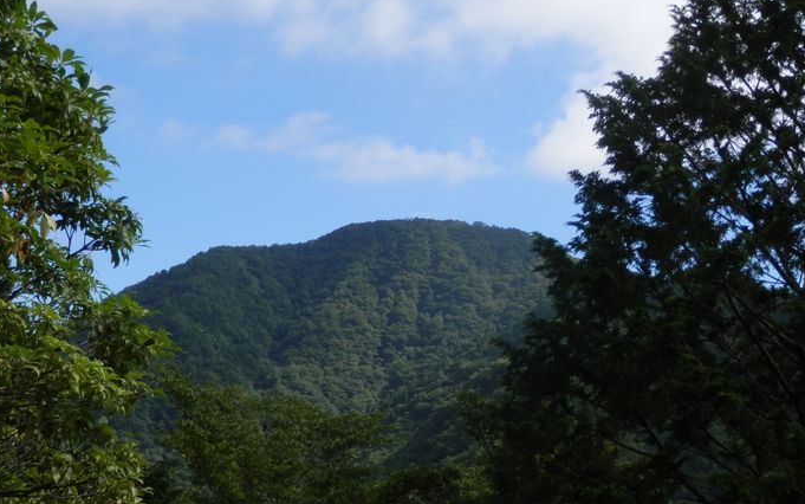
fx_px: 1229
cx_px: 352
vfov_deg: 23.1
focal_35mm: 56
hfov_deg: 36.2
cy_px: 330
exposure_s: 1/640
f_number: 3.8
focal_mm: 8
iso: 80
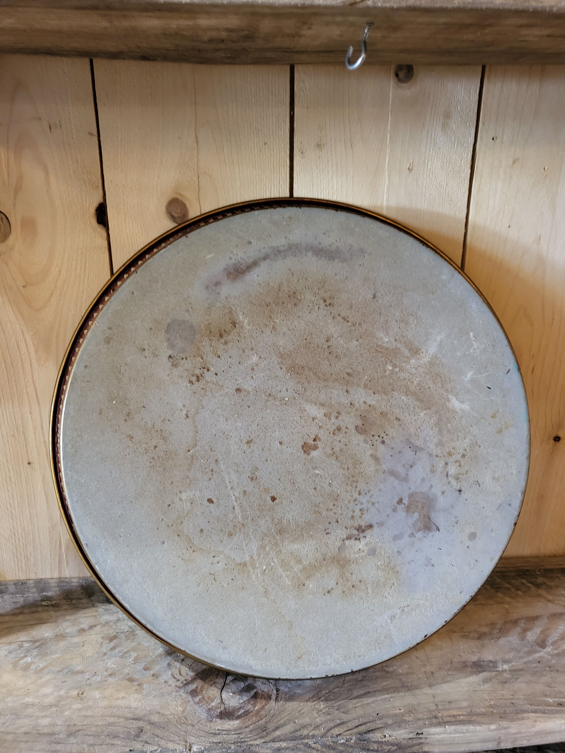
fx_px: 566
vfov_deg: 67.3
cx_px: 282
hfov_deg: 53.1
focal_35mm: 26
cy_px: 376
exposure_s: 1/33
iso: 640
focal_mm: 4.25
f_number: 1.8
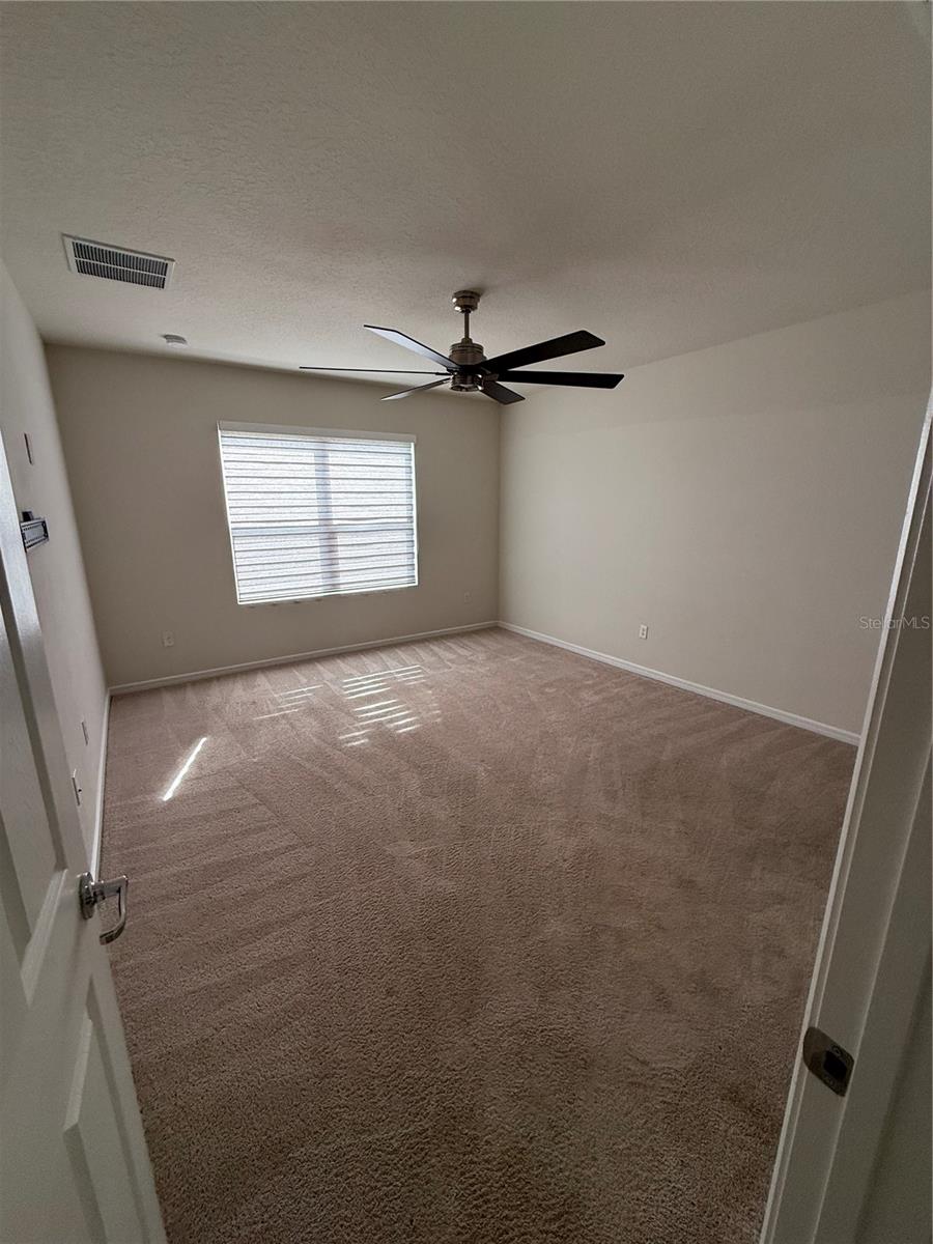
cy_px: 622
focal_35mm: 14
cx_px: 466
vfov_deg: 102.1
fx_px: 503
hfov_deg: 85.7
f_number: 2.2
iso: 160
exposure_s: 1/99
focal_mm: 2.22
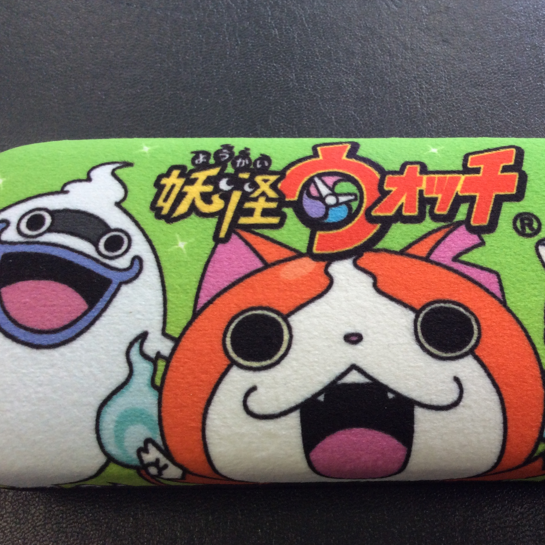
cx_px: 372
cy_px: 269
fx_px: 712
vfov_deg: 41.9
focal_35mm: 40
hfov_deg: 41.2
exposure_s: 1/100
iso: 50
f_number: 2.4
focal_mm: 3.3
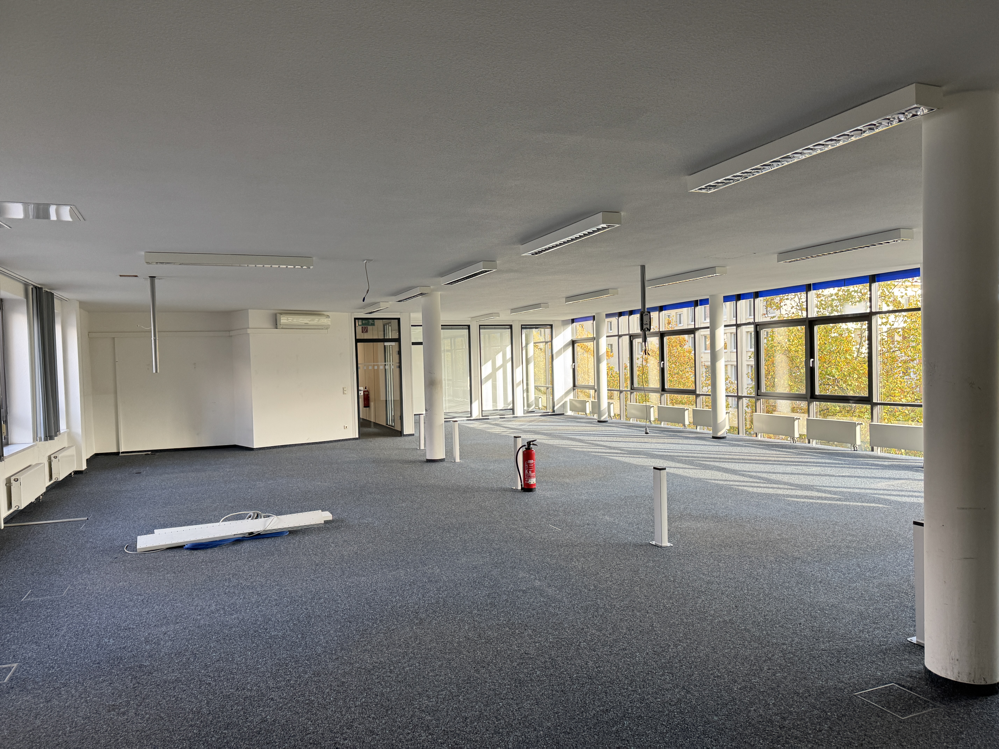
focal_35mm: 24
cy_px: 374
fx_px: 693
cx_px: 500
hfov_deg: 71.6
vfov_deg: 56.8
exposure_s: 1/121
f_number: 1.78
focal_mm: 6.76
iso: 100
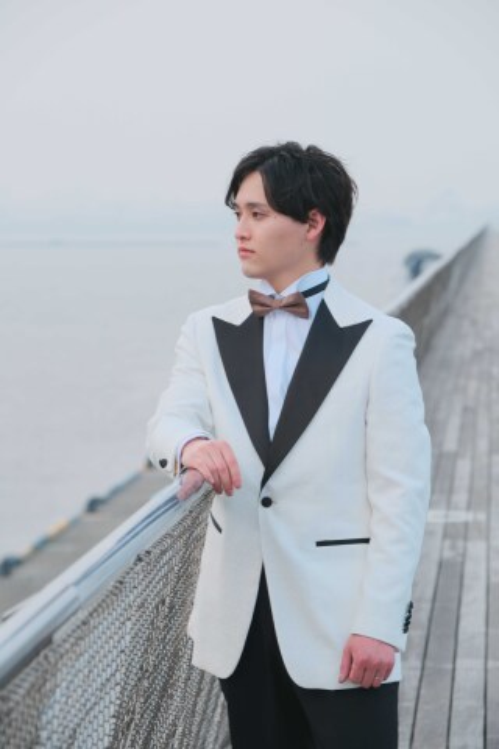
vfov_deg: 12.9
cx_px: 250
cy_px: 374
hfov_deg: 8.6
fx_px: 3306
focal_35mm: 159
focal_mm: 106
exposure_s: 1/125
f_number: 5.6
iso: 500
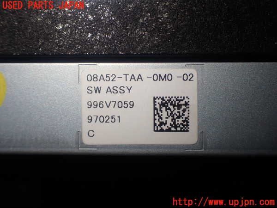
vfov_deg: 37.7
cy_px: 104
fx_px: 304
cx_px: 138
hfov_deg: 49.0
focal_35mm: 38
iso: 100
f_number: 2.7
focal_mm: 6.83
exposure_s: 1/125
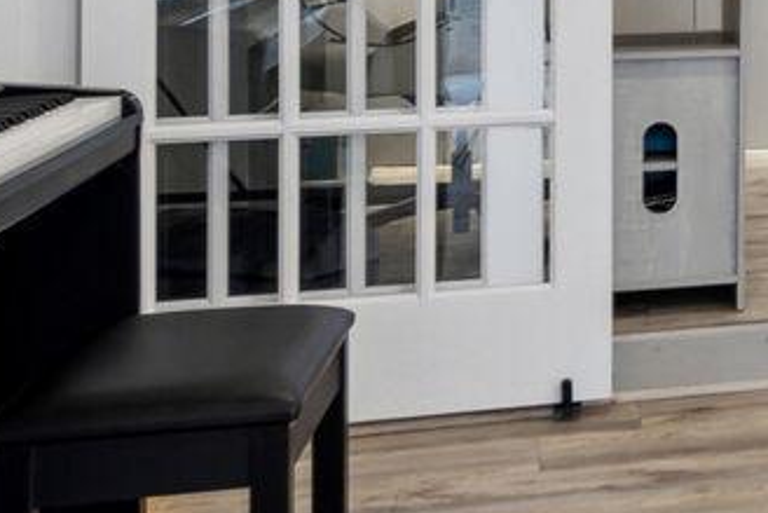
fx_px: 1686
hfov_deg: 21.0
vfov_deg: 16.8
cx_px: 1204
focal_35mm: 79
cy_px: -30
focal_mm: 10
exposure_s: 1/1.67
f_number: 9
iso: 200
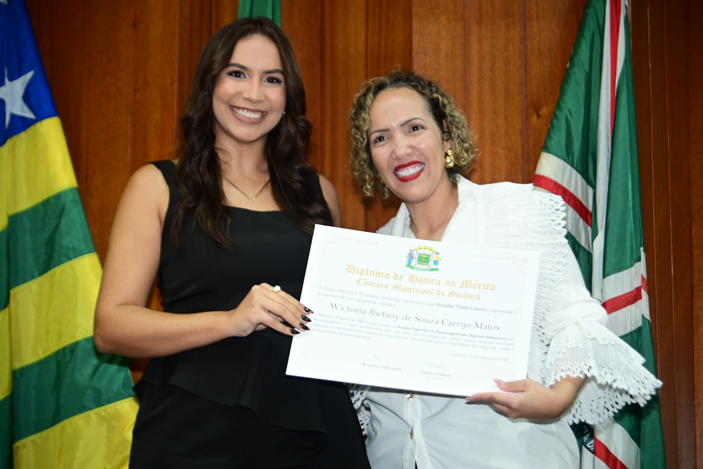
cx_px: 352
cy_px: 234
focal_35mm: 85
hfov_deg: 23.9
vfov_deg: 16.1
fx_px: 1660
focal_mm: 85
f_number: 5.6
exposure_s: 1/125
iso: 2000
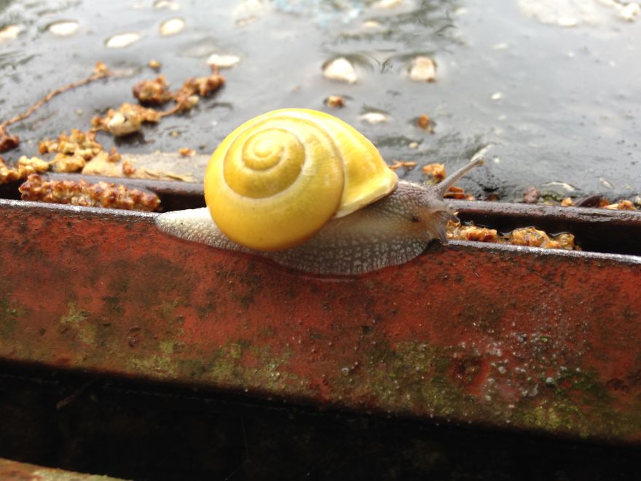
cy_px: 240
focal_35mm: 33
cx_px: 320
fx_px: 611
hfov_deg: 55.4
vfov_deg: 42.9
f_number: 2.4
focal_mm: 4.12
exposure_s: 1/24
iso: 50
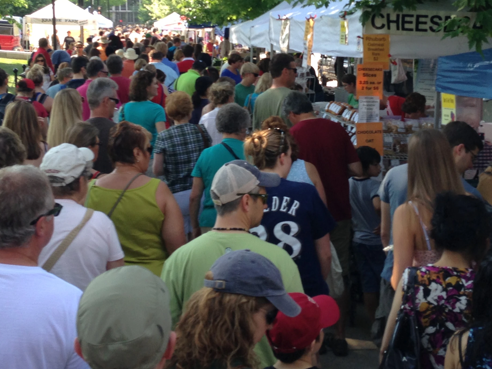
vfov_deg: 24.5
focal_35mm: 59
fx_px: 838
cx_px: 249
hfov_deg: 32.7
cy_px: 91
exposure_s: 1/204
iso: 50
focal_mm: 4.13
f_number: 2.4
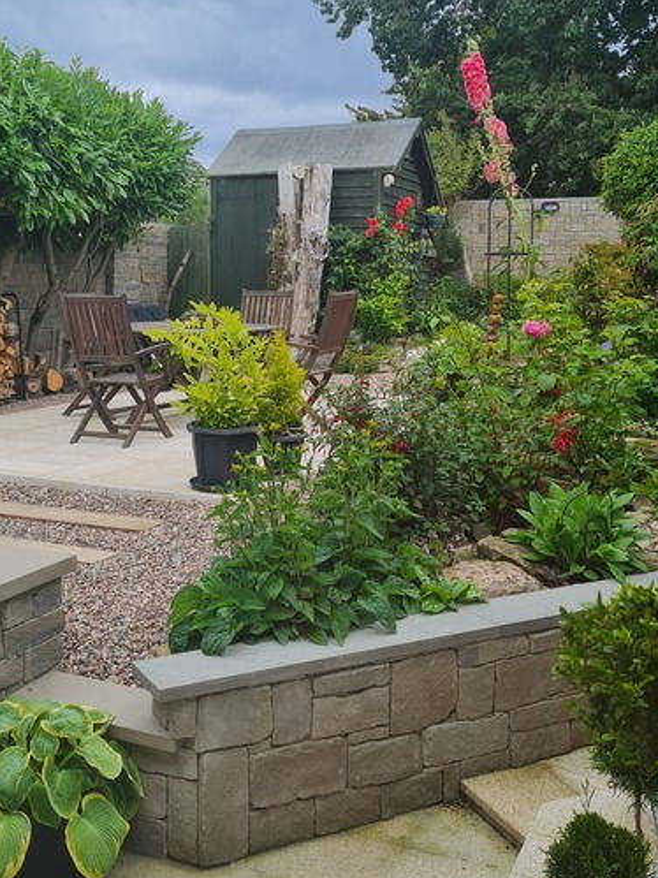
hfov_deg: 35.8
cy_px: 362
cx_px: 252
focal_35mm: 40
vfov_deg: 46.6
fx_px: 1014
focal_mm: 5.4
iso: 50
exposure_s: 1/664
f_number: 1.8
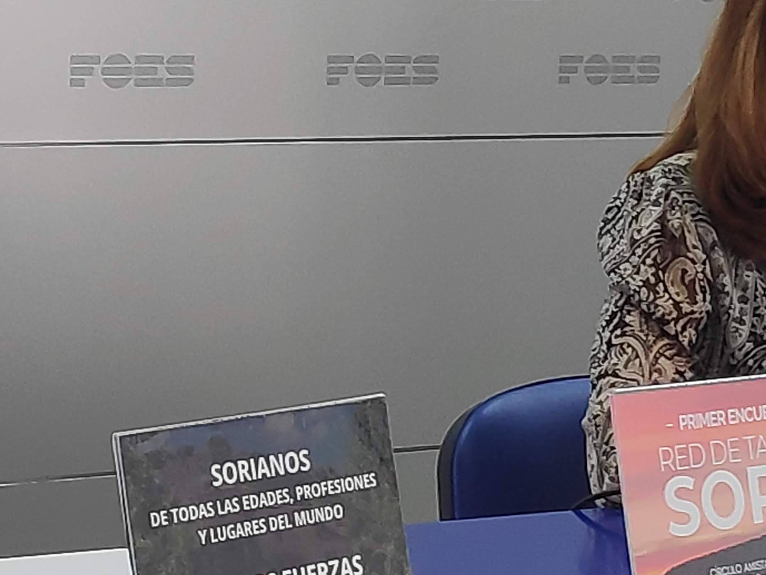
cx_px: 527
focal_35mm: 44
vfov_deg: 32.0
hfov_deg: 42.2
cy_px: 118
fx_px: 974
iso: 126
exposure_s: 1/100
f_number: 1.9
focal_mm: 3.94
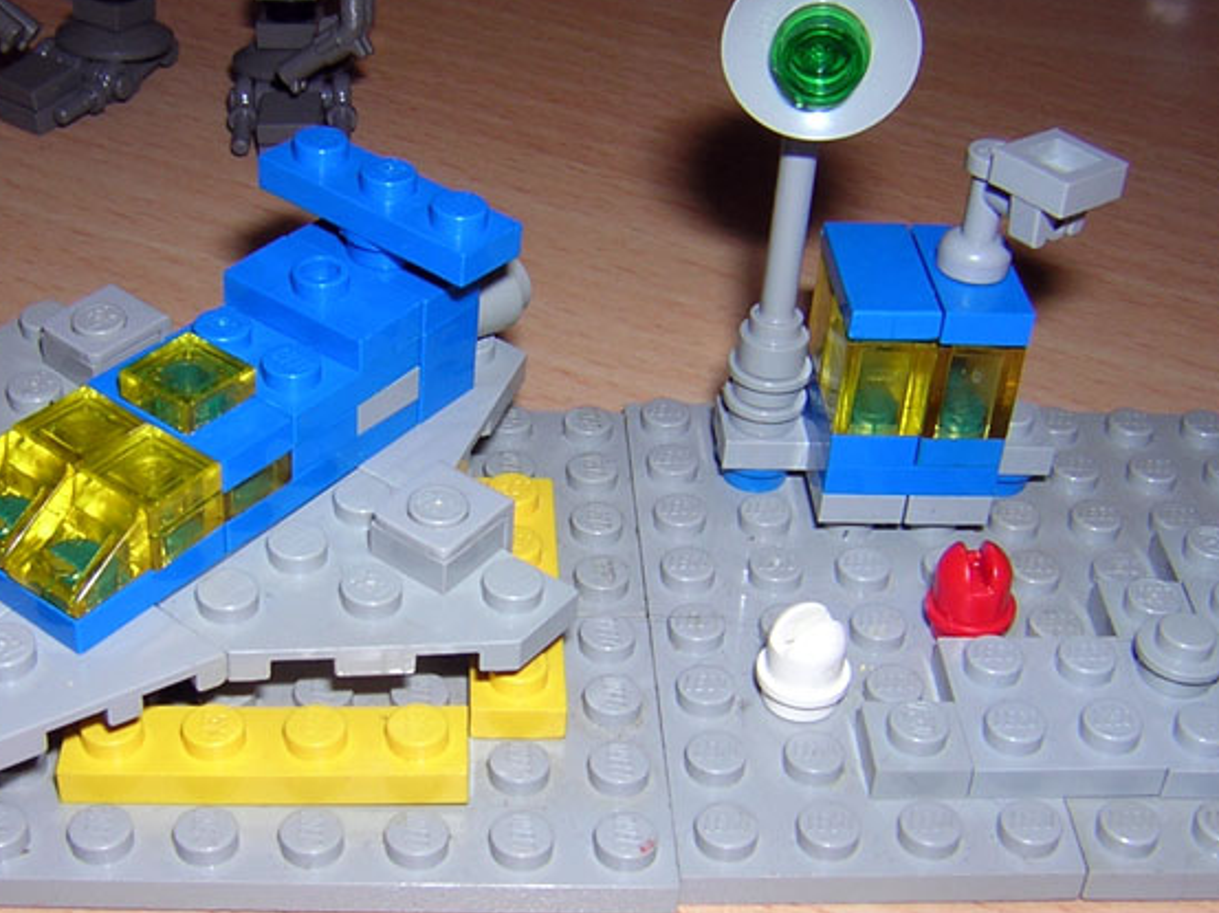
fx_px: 1830
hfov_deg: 36.7
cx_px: 513
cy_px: 469
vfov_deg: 28.0
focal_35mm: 52
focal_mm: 4.7
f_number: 5.2
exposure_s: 1/60.1
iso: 100
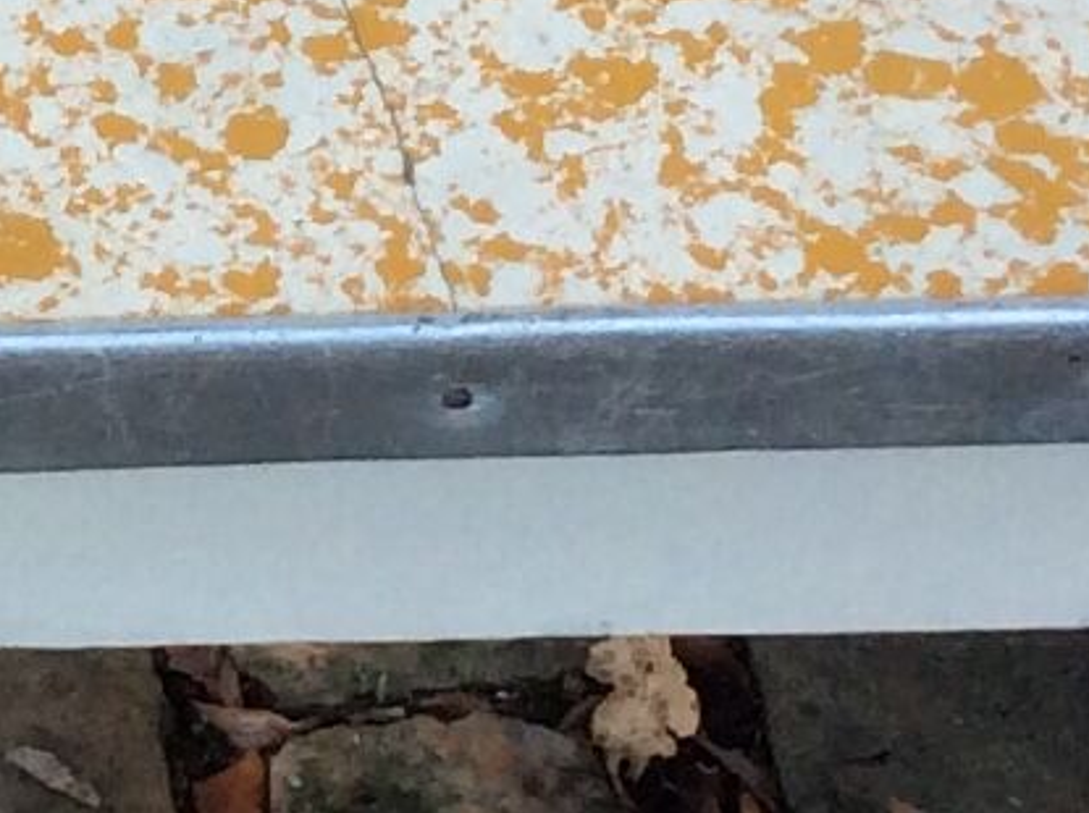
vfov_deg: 7.3
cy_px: -504
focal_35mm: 200
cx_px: -548
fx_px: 6283
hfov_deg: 9.6
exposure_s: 1/100
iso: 64
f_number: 2.4
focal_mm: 3.3
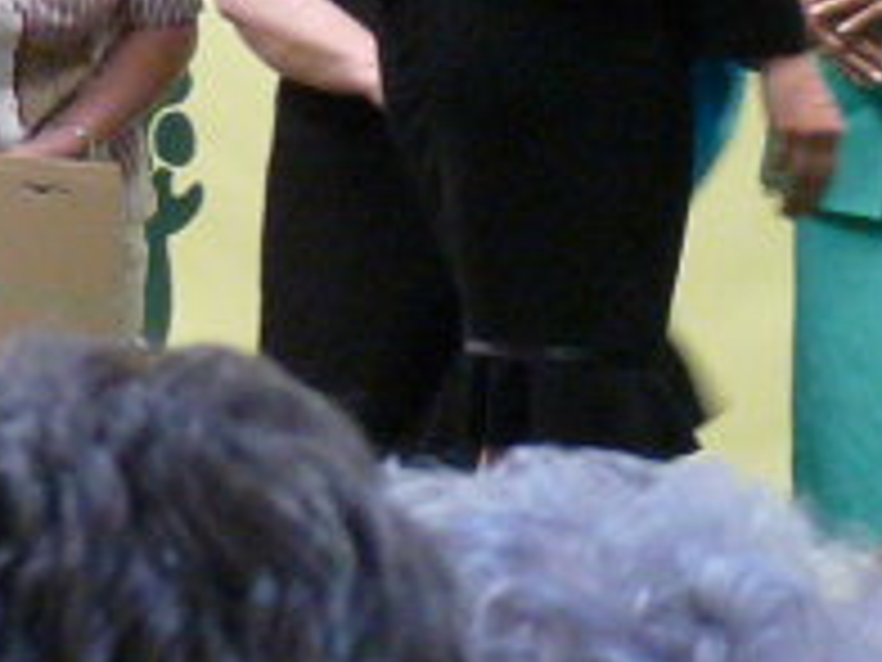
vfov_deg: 2.7
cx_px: 4
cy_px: -149
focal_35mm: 542
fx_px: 13810
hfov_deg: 3.7
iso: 400
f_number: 3.4
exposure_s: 1/40
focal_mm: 16.7
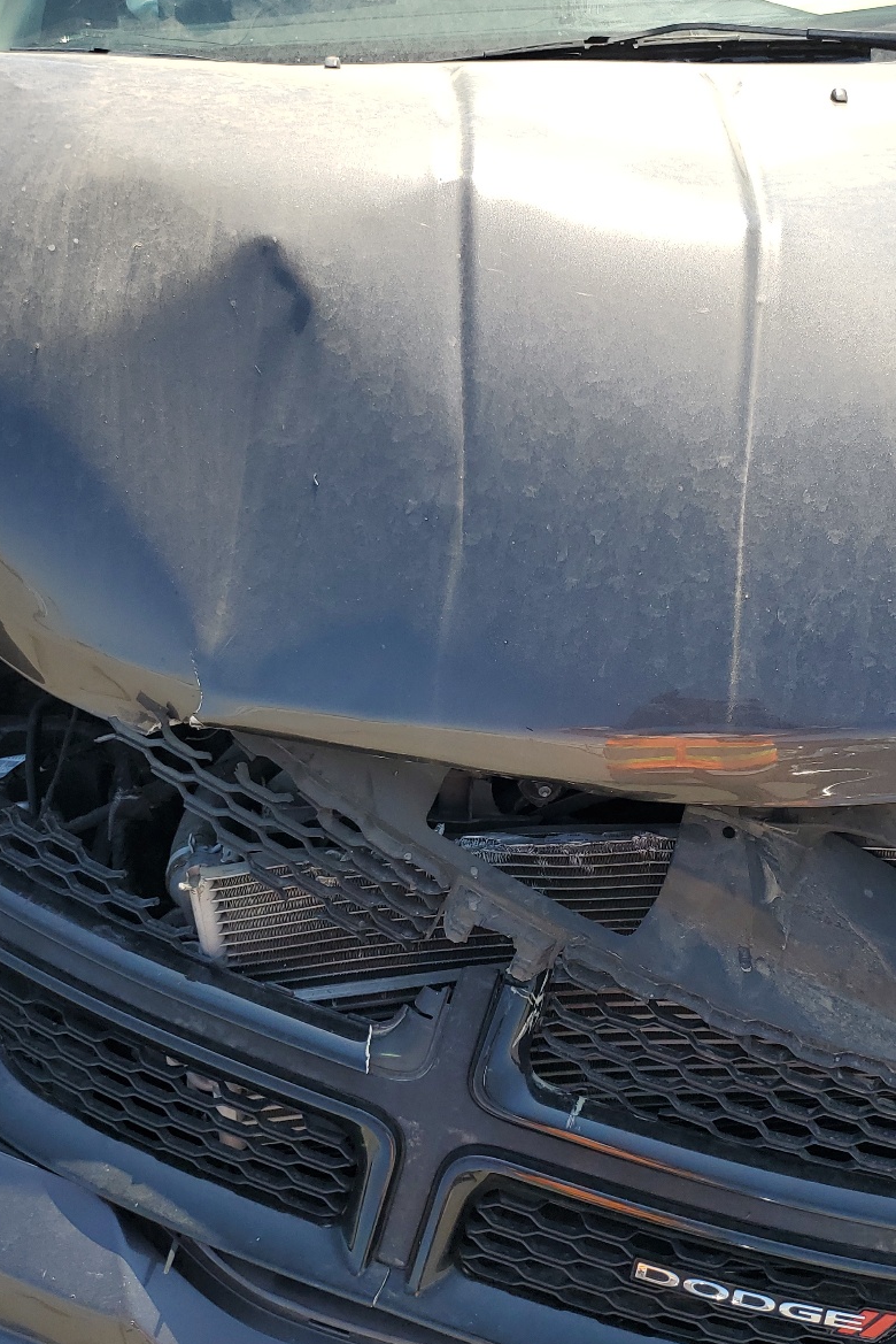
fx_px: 1380
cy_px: 670
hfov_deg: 35.9
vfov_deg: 51.9
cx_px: 530
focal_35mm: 37
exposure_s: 1/1667
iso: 50
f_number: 1.5
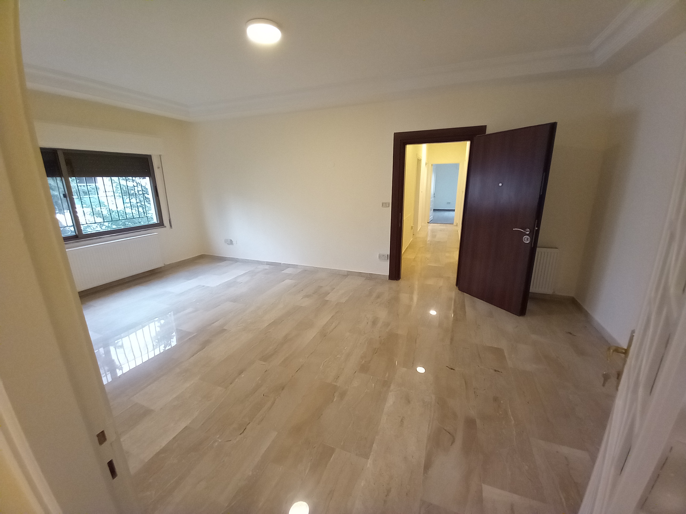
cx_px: 343
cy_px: 257
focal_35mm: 13
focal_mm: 1.13
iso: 160
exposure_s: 1/50
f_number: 2.2
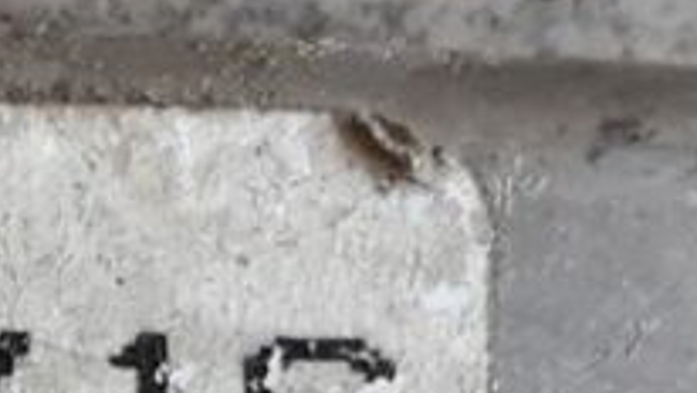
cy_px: 1301
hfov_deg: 10.0
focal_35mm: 200
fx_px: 3697
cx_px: -690
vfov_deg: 5.6
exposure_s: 1/33
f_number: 1.9
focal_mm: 3.6
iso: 40
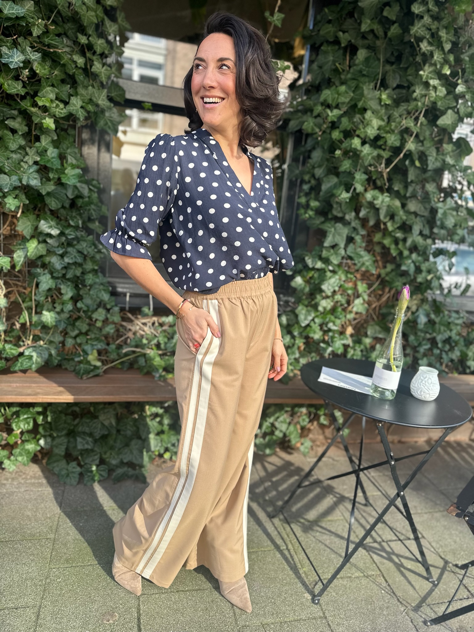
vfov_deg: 71.6
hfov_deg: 56.8
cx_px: 237
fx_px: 438
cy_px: 316
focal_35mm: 24
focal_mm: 6.86
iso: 80
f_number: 1.78
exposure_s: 1/406
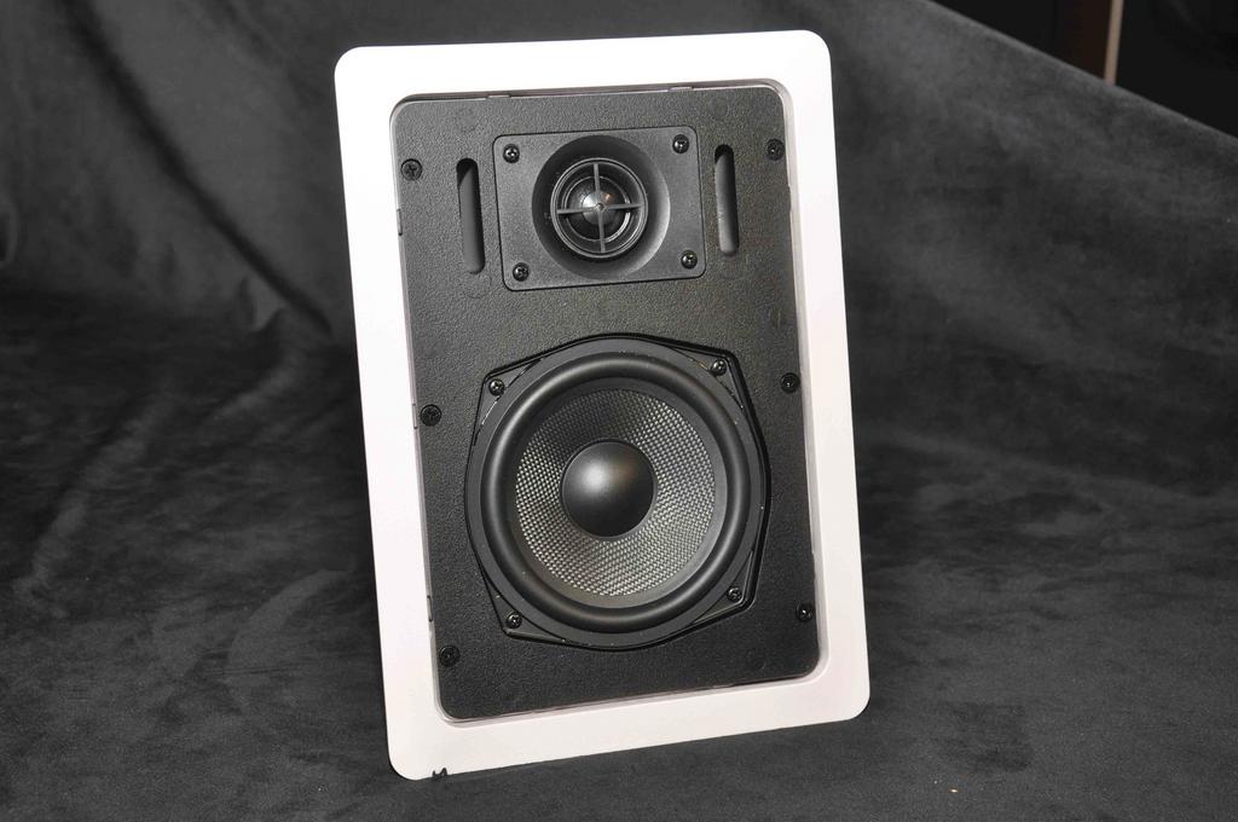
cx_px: 619
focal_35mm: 63
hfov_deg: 31.9
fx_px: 2164
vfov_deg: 21.5
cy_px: 411
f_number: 8
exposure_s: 1/30
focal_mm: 42
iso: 200
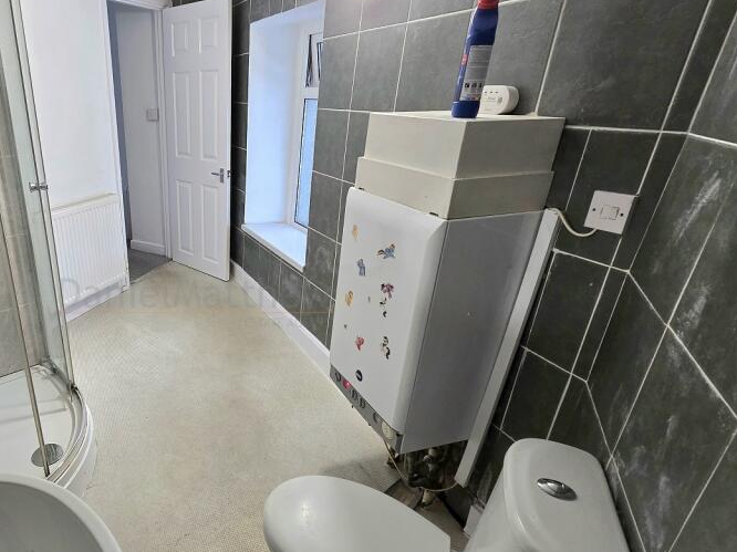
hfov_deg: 76.4
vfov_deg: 65.8
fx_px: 426
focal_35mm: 20
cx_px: 194
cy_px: 302
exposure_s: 1/50
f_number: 2.2
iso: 160
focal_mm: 2.2
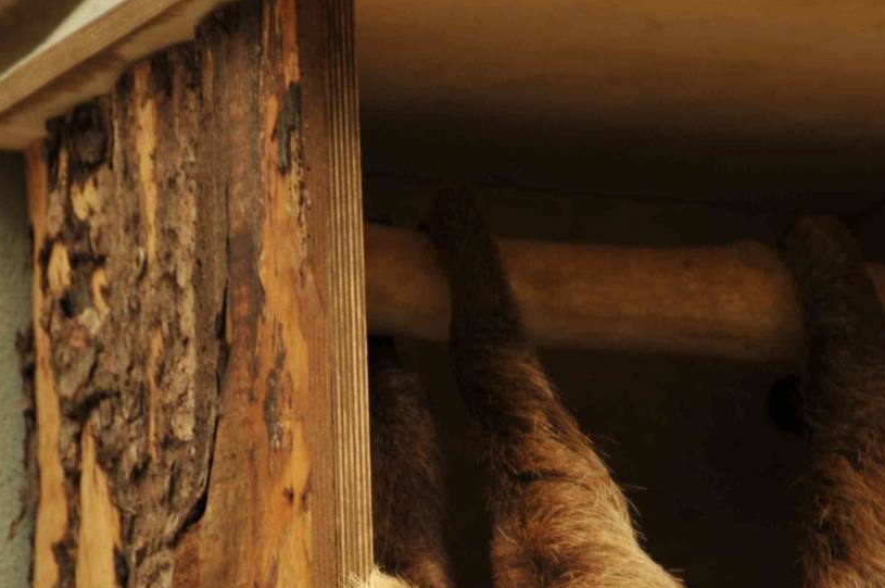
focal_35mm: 589
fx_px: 14459
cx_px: 708
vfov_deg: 2.3
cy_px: 568
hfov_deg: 3.5
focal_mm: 200
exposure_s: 1/13
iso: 200
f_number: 8
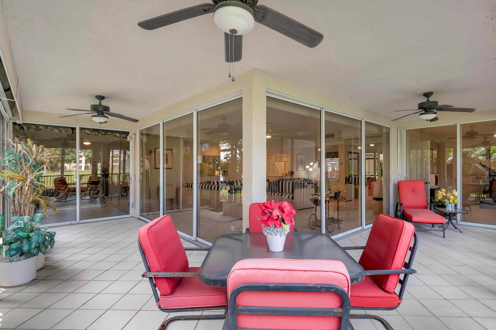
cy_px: 169
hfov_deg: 96.6
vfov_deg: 73.7
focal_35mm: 16
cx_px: 264
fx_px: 220
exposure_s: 1/160
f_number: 8
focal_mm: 10
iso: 500
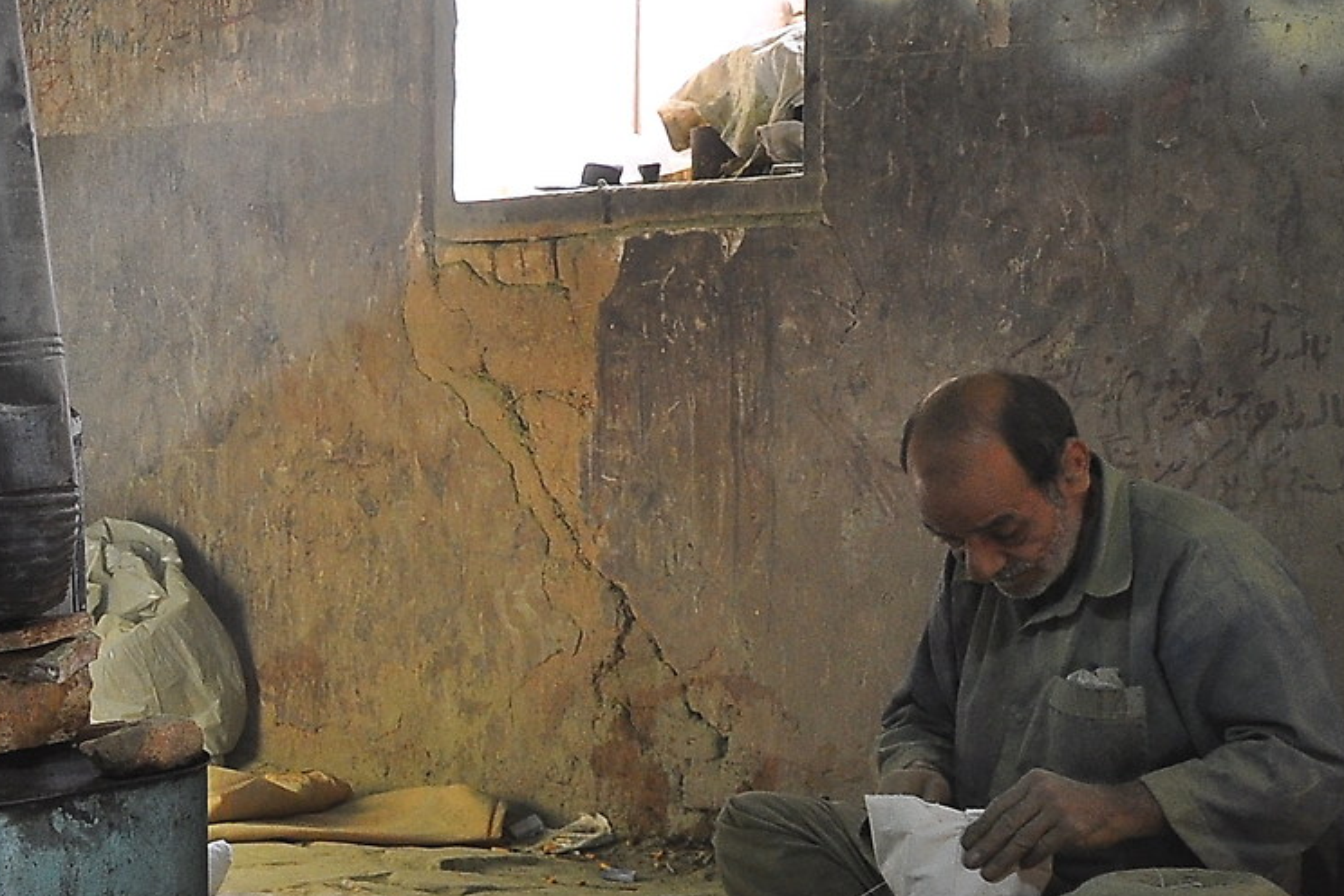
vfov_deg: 15.6
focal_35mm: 87
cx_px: -457
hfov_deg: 21.0
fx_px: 3248
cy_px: 685
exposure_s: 1/30
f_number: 3.5
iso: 400
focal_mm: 18
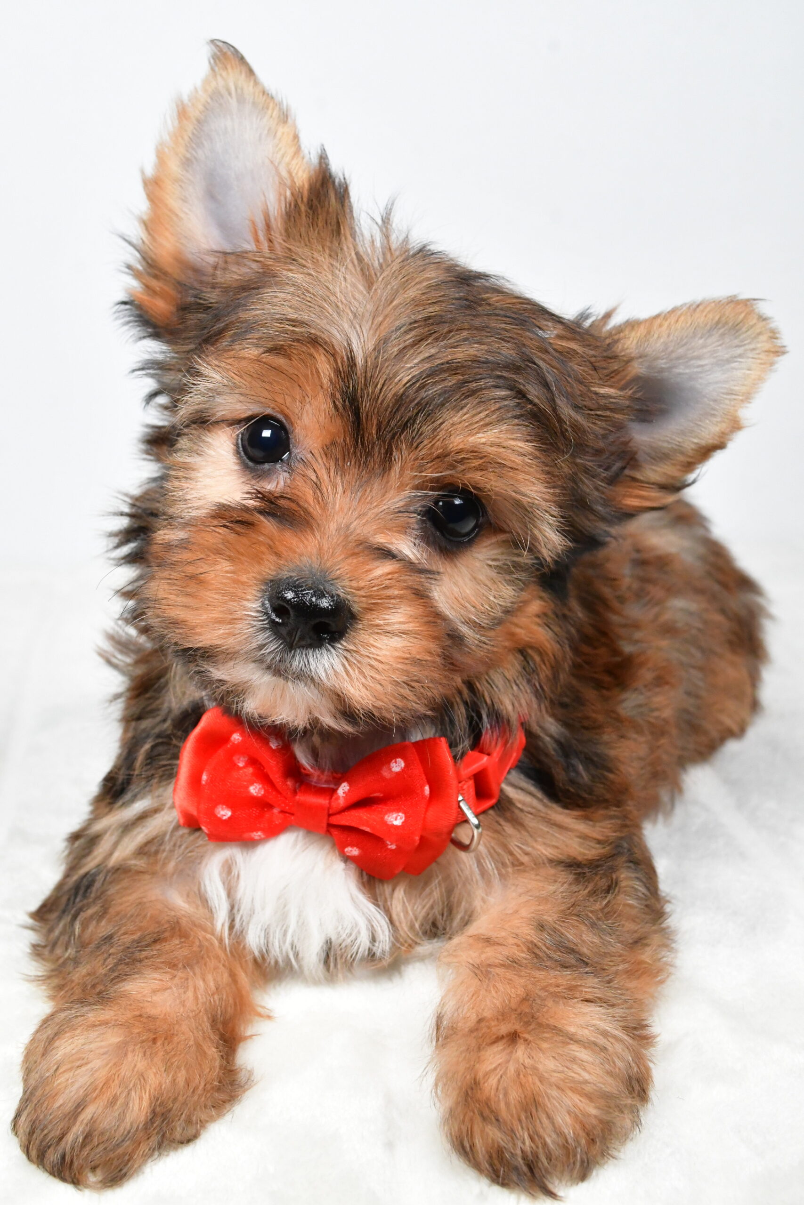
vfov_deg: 46.4
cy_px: 602
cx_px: 402
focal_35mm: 42
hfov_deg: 31.9
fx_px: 1407
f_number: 11
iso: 4000
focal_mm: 28
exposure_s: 1/400
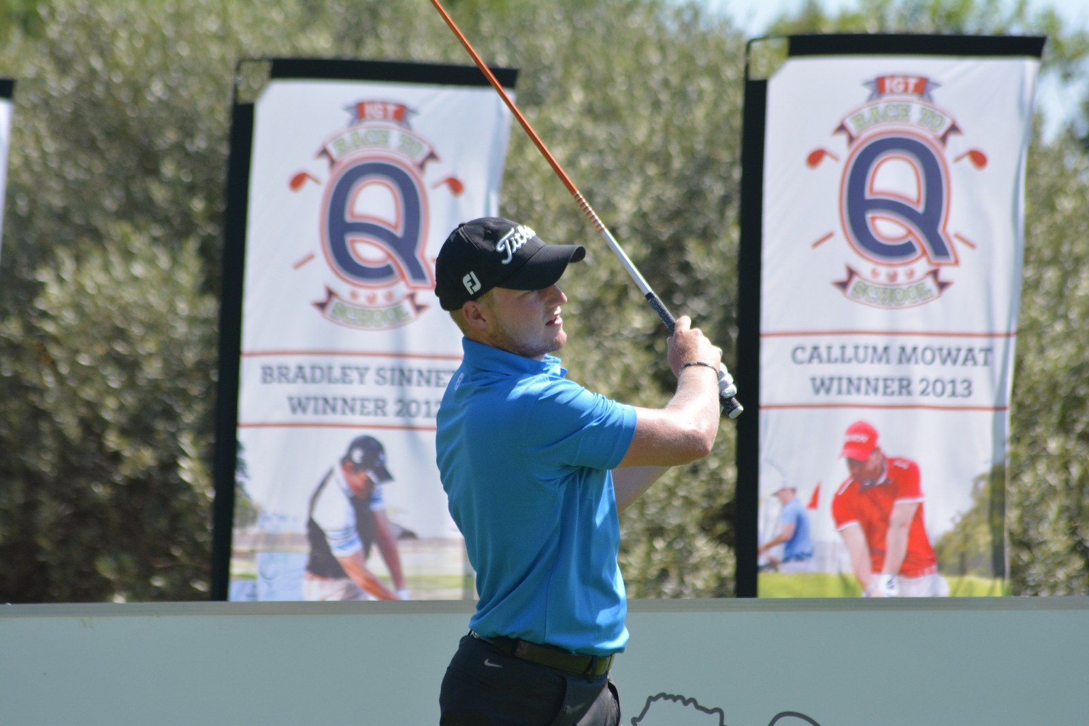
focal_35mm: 360
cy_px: 363
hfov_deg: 5.7
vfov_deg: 3.8
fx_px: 10890
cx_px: 544
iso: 800
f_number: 7.1
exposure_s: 1/2000
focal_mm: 240
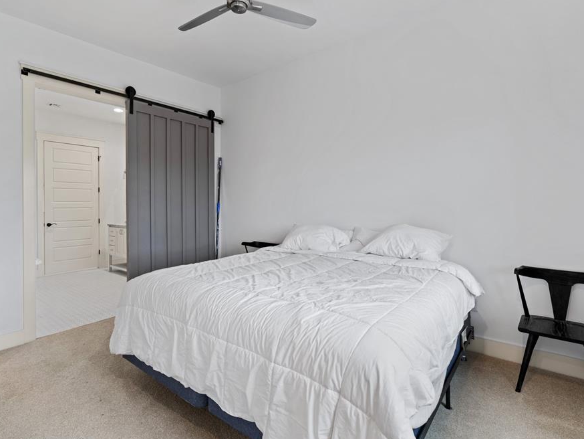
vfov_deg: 71.6
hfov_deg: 87.7
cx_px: 280
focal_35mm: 18
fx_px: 304
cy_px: 215
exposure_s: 1
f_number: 8
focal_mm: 16
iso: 100
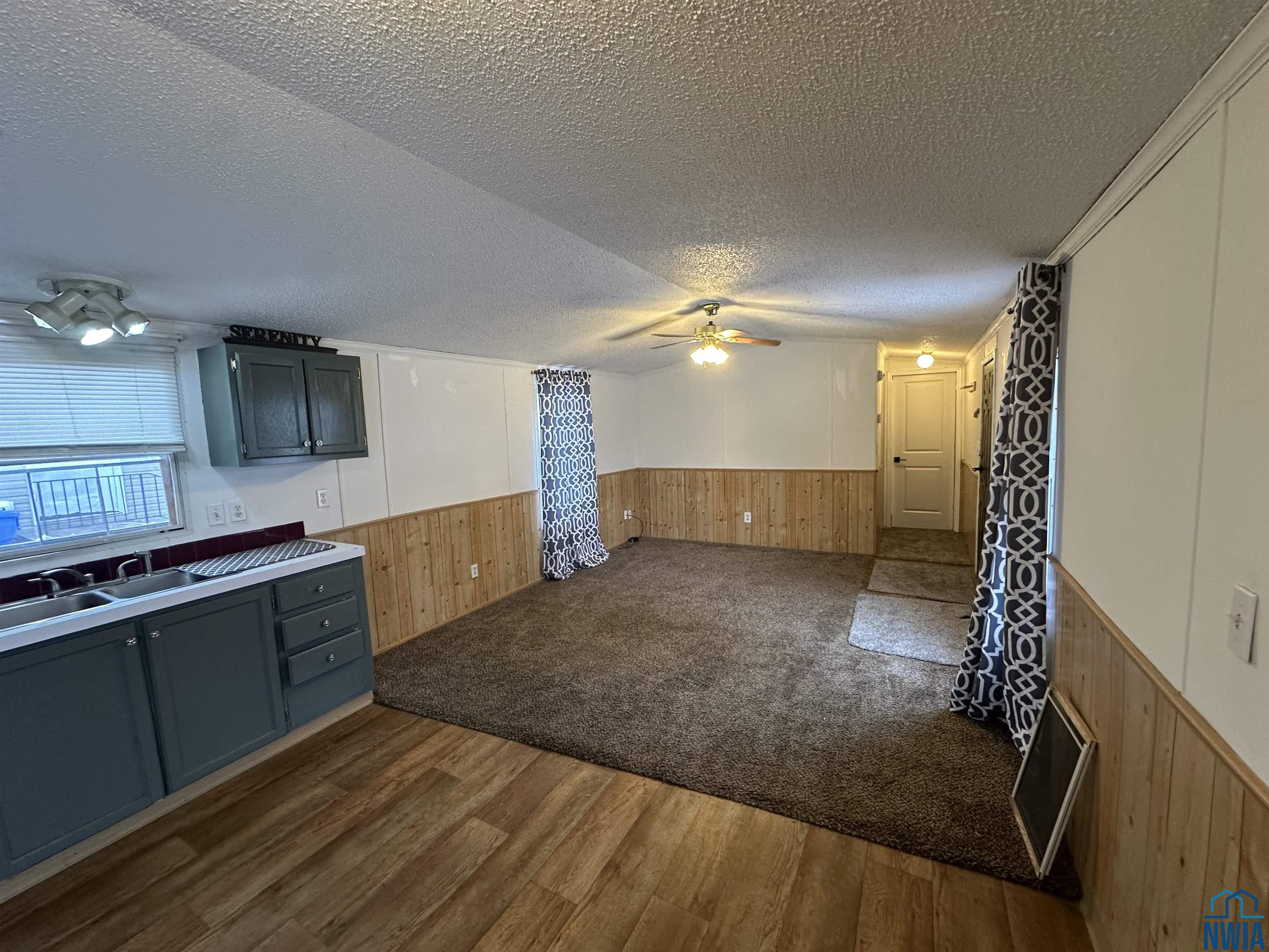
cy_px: 476
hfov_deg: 102.1
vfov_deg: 85.7
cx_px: 634
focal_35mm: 14
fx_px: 513
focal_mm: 2.22
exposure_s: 1/60
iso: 160
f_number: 2.2
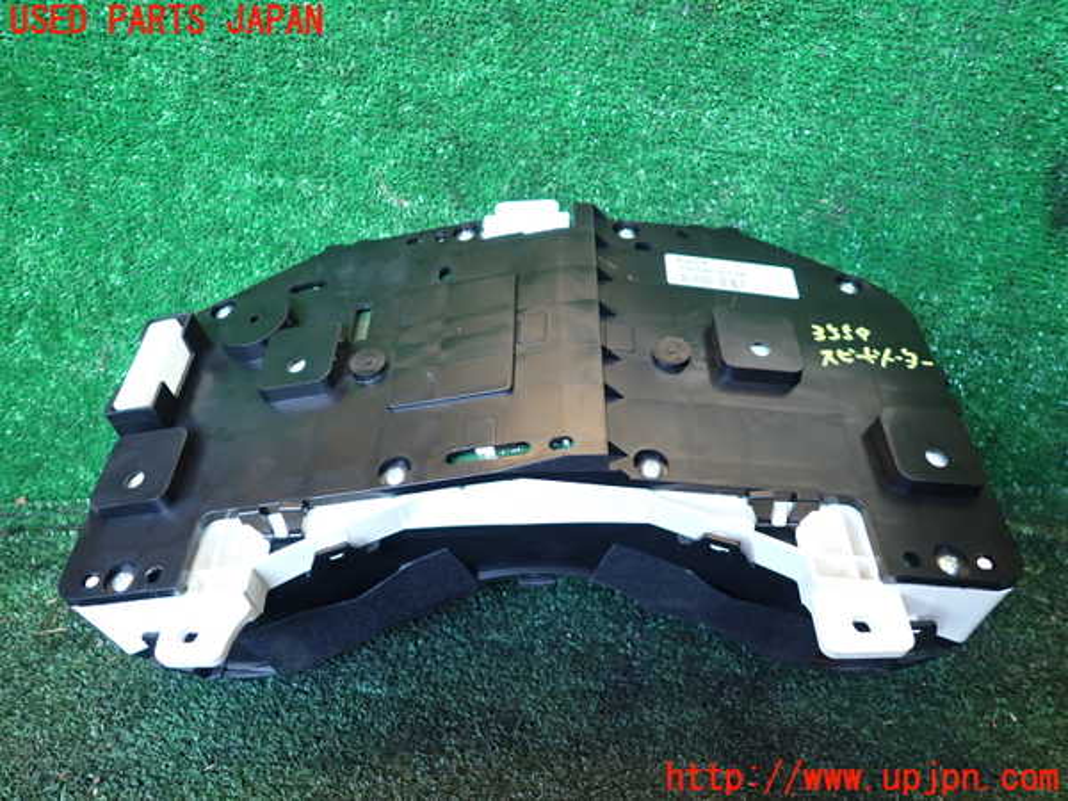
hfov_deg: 69.4
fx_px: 771
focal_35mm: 25
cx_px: 534
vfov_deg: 54.9
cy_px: 400
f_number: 2
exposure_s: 1/30
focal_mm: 4.5
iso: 320
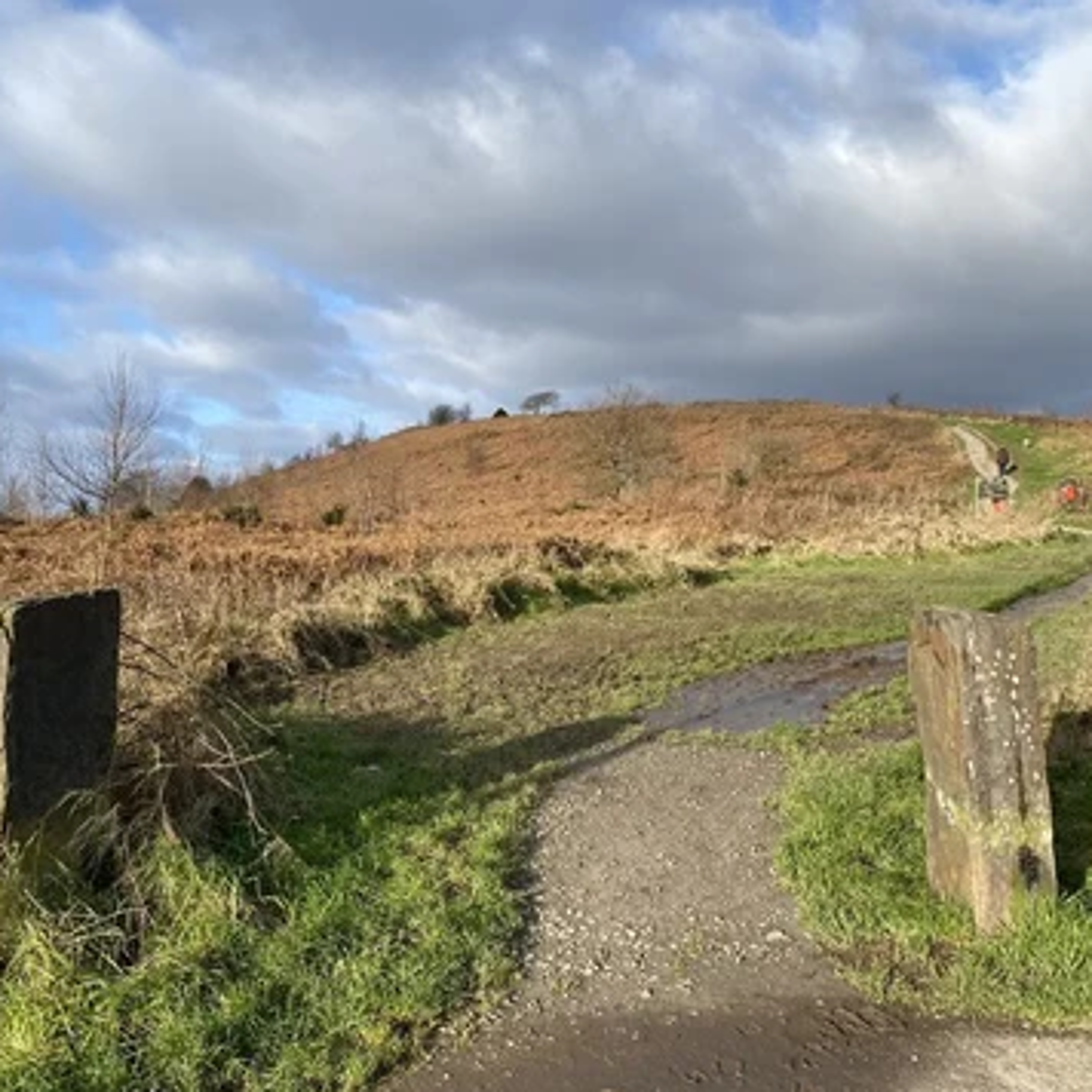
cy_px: 549
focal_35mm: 31
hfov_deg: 52.5
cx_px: 503
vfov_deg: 52.5
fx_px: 1106
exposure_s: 1/1754
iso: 32
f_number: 1.8
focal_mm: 4.25
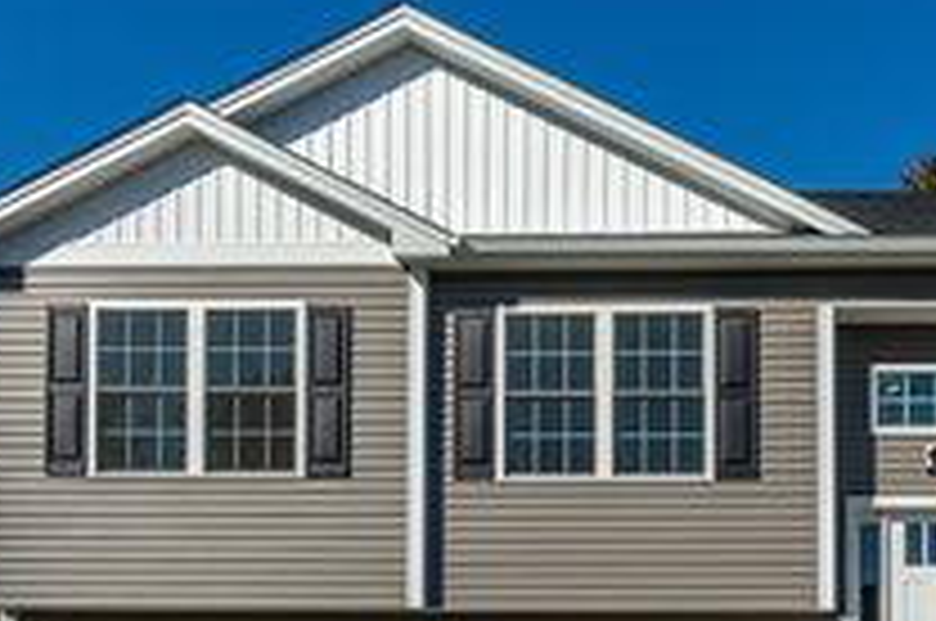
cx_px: 693
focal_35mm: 53
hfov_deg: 36.7
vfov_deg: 25.0
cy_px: 506
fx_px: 1376
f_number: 9
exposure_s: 1/250
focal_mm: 22
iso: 100
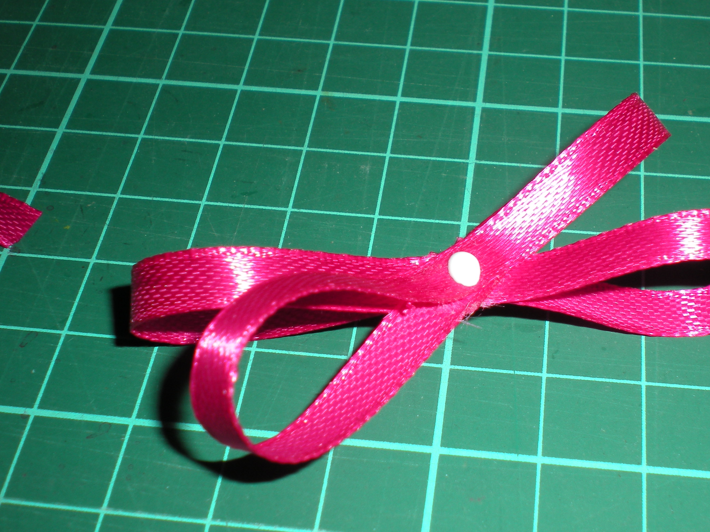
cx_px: 427
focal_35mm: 55
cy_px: 317
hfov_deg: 34.8
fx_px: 1128
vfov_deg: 26.5
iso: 64
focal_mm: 7.4
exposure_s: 1/60
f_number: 4.9
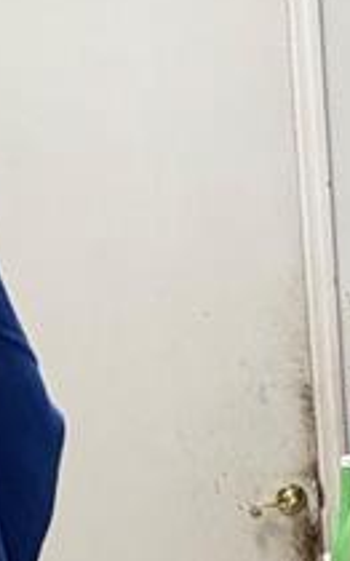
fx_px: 1299
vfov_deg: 23.9
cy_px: 473
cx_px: 647
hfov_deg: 13.6
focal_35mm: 85
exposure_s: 1/60
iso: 320
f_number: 2.2
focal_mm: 2.22
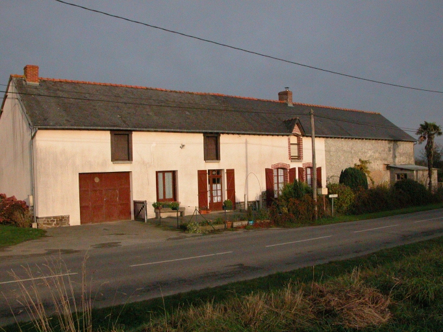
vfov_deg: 40.7
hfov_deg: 52.6
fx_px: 448
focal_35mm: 35
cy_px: 166
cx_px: 222
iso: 800
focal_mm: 8.9
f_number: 8
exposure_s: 1/554
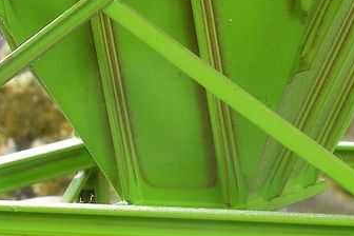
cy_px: 229
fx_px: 4513
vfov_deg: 3.0
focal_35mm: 459
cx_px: 131
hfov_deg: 4.5
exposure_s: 1.18
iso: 50
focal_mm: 14.5
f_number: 7.8
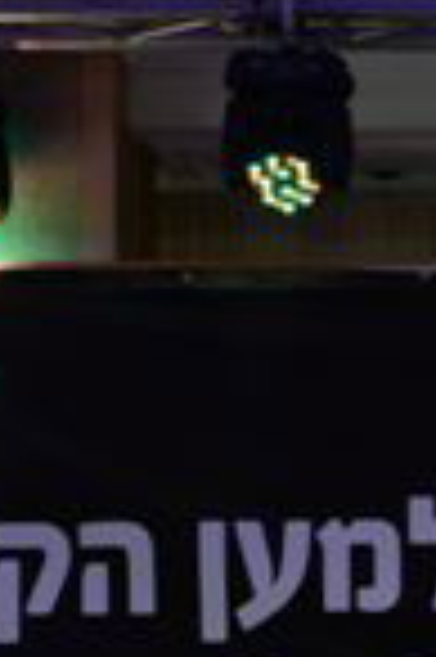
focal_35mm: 184
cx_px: 724
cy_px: 853
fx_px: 3350
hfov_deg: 7.3
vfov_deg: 10.9
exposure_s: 1/50
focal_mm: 42
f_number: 4
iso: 400
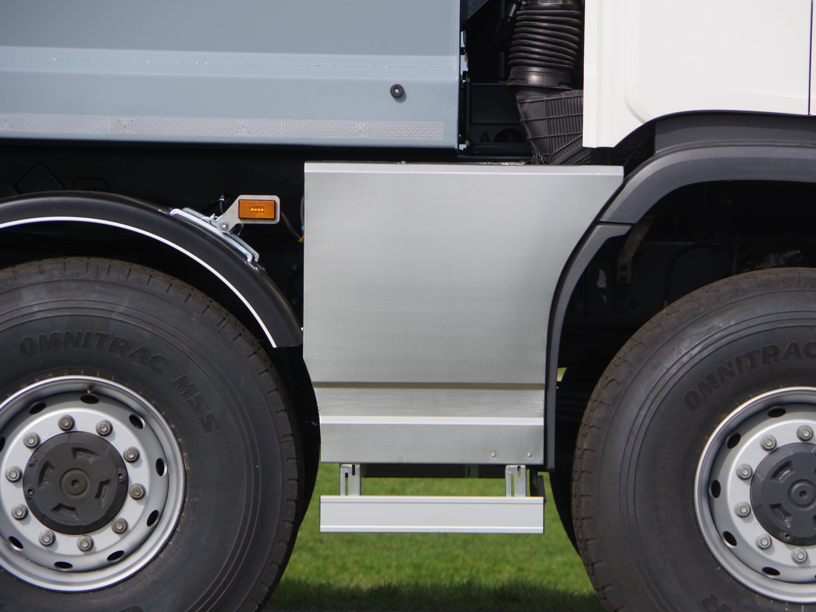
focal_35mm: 219
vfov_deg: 6.8
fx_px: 5163
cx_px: 440
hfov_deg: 9.0
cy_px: 306
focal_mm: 135
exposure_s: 1/800
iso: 200
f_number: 6.3
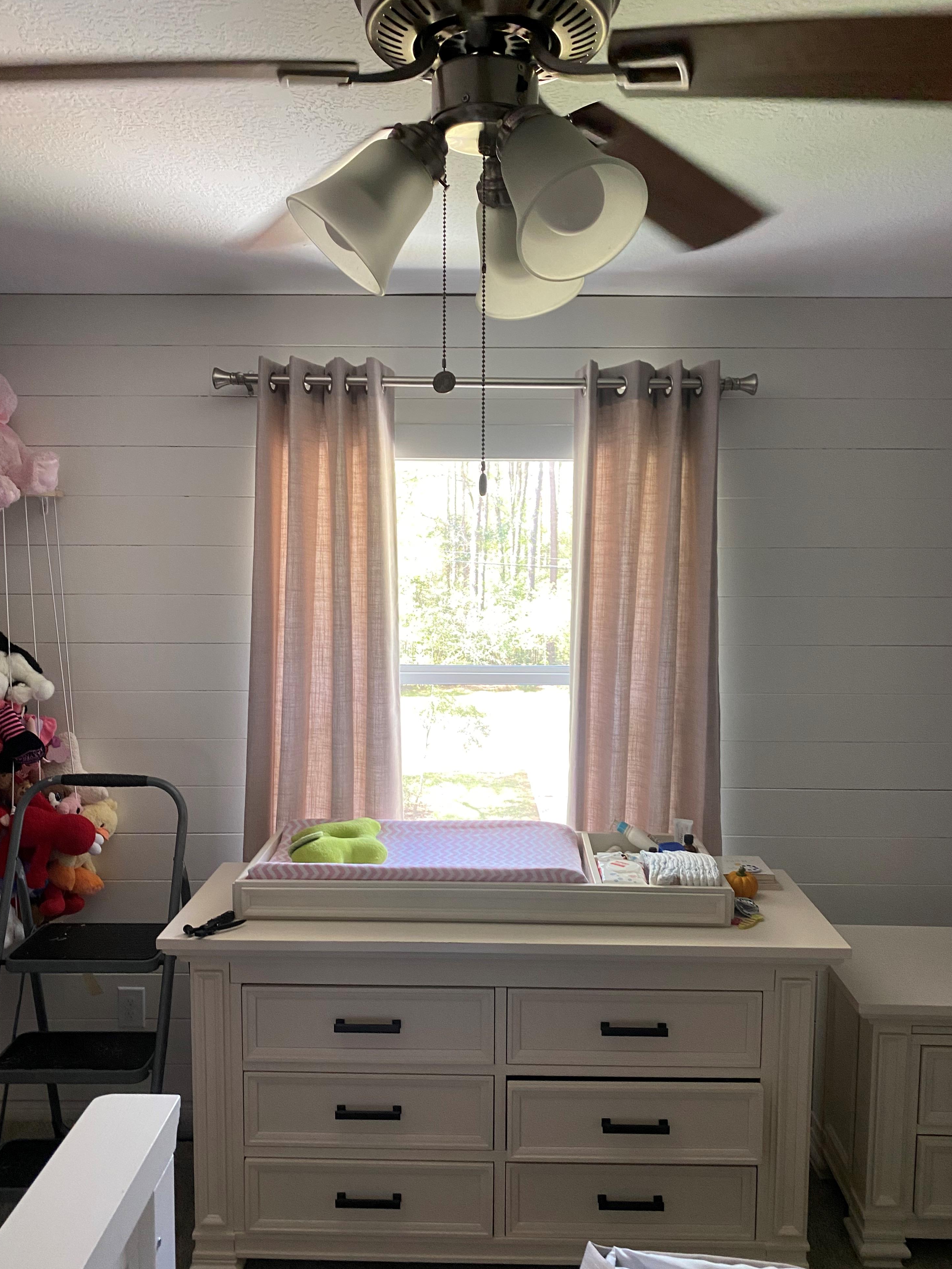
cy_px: 651
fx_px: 990
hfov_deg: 51.3
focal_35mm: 27
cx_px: 491
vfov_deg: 65.3
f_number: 1.8
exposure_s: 1/63
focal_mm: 4.25
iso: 125
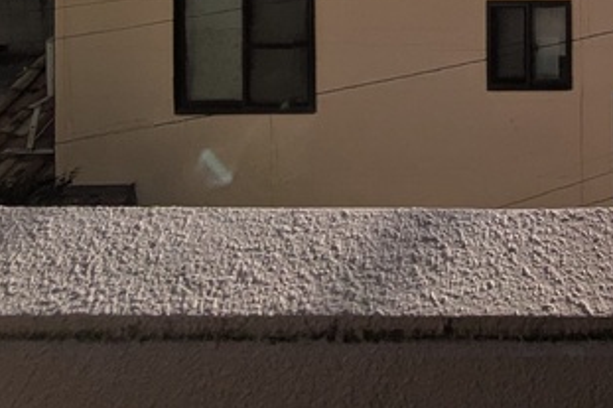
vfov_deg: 21.4
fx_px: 766
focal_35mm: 45
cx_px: 737
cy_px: -298
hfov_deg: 34.7
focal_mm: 1.83
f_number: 2.2
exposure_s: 1/9615
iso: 53
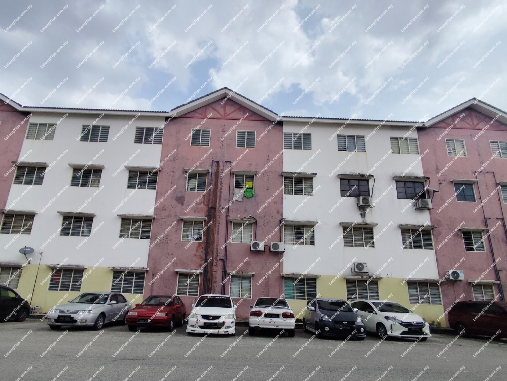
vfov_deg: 78.1
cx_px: 254
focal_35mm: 16
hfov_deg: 94.5
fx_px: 234
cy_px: 190
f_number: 2.2
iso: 50
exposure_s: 1/2605
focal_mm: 1.65
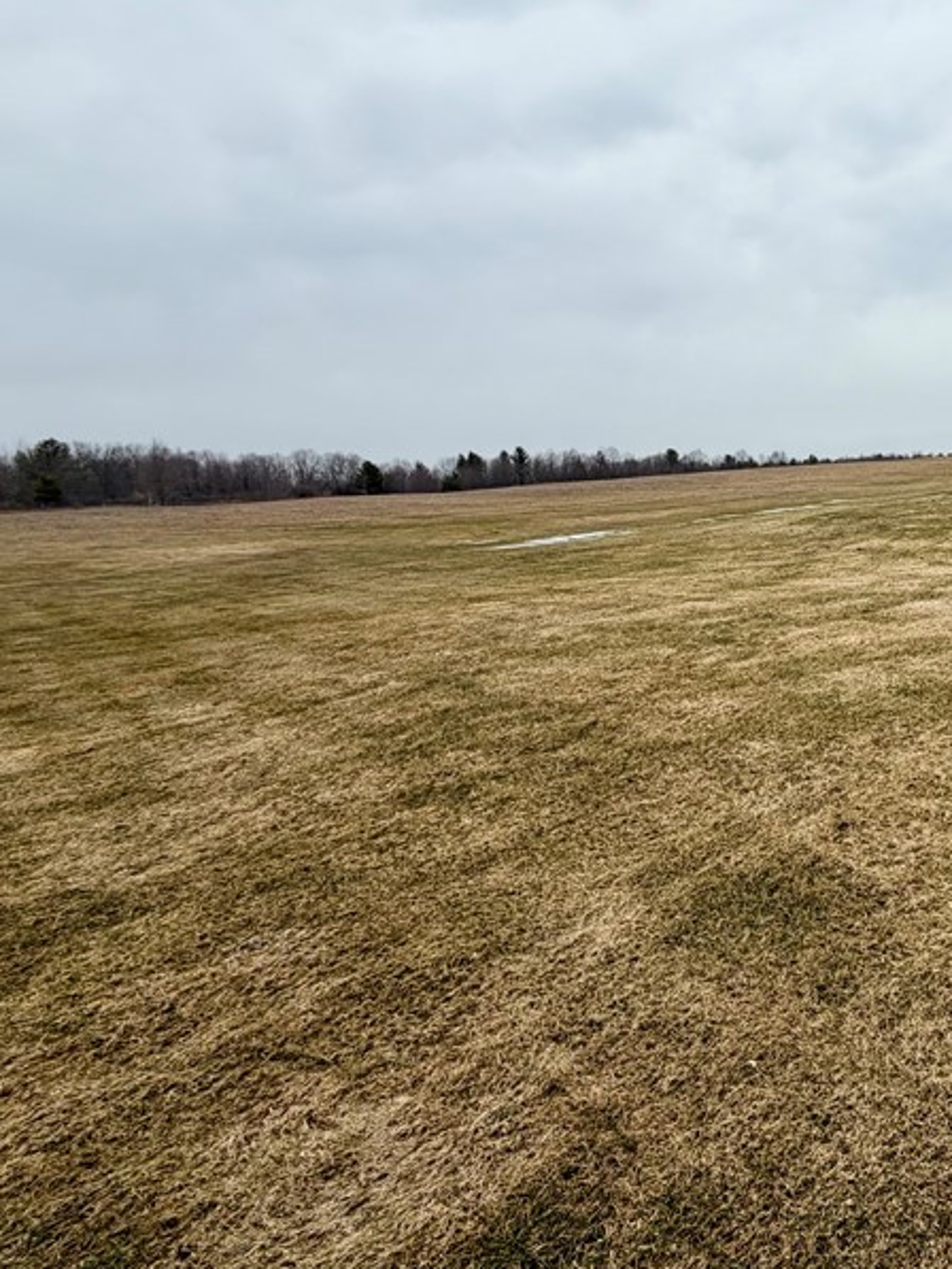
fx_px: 880
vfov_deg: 71.2
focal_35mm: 24
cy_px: 548
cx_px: 1054
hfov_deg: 43.5
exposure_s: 1/770
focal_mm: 2.22
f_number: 2.2
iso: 32
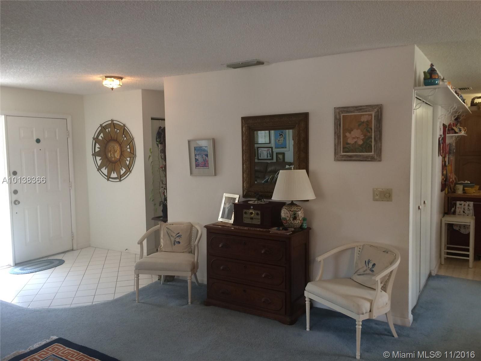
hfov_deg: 61.7
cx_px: 240
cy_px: 180
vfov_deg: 48.2
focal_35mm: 29
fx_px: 403
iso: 50
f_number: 2.2
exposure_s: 1/30
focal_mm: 4.15
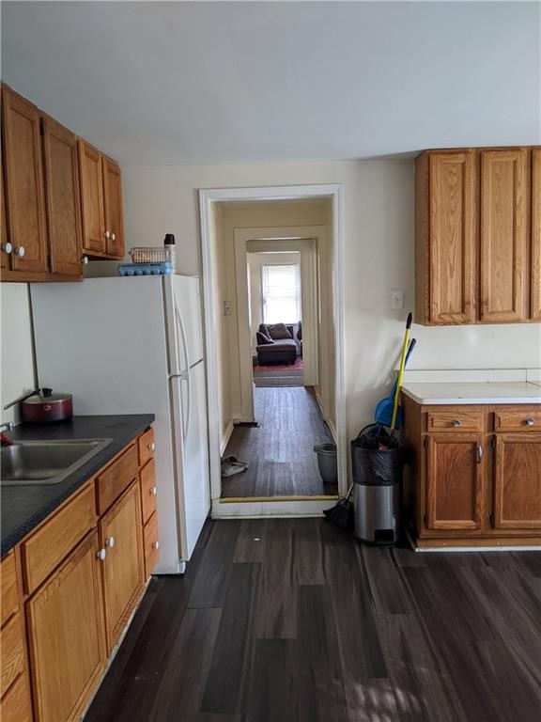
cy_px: 361
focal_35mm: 27
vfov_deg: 65.3
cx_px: 270
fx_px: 563
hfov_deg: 51.4
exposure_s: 1/40
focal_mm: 4.44
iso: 152
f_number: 1.8
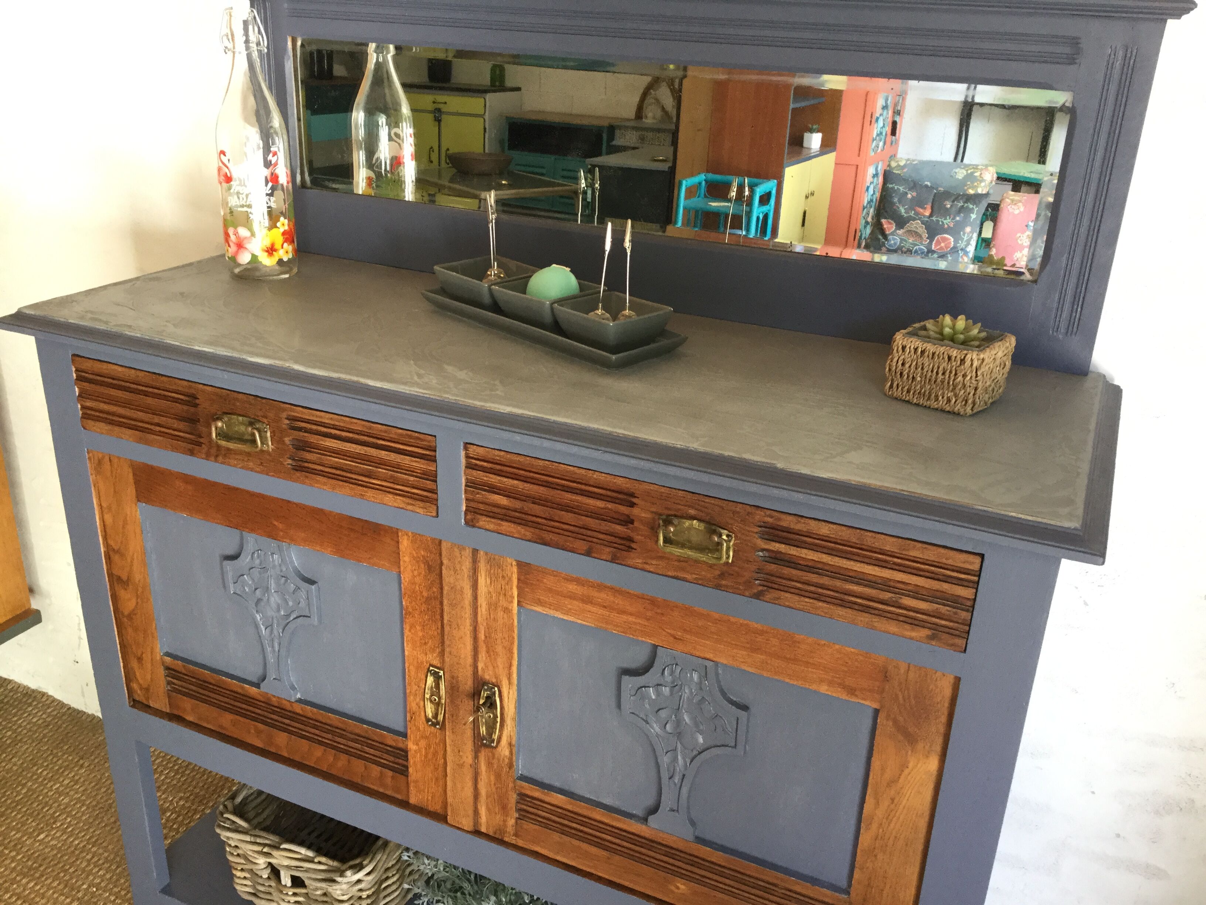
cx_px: 603
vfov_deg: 45.4
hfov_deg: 58.4
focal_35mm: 31
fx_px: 1080
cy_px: 452
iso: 100
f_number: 2.4
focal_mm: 3.3
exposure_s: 1/33
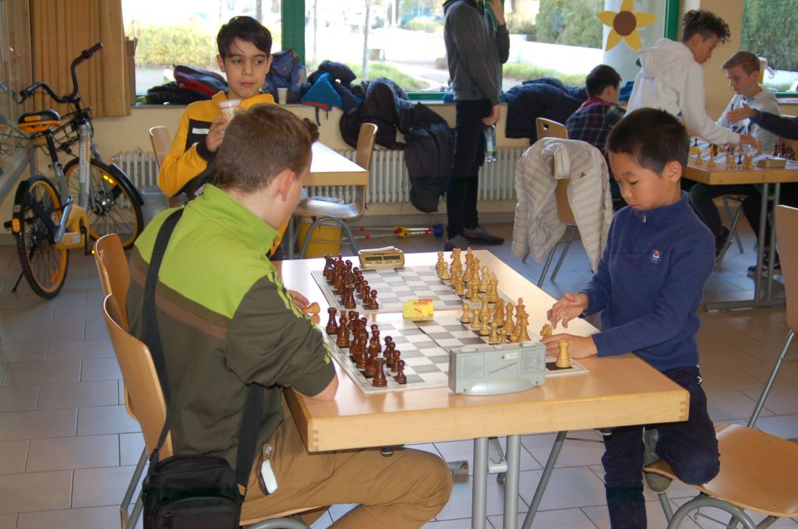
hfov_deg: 37.9
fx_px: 1162
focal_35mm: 52
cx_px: 399
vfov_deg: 25.7
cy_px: 264
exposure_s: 1/60
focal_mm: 35
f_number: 3.8
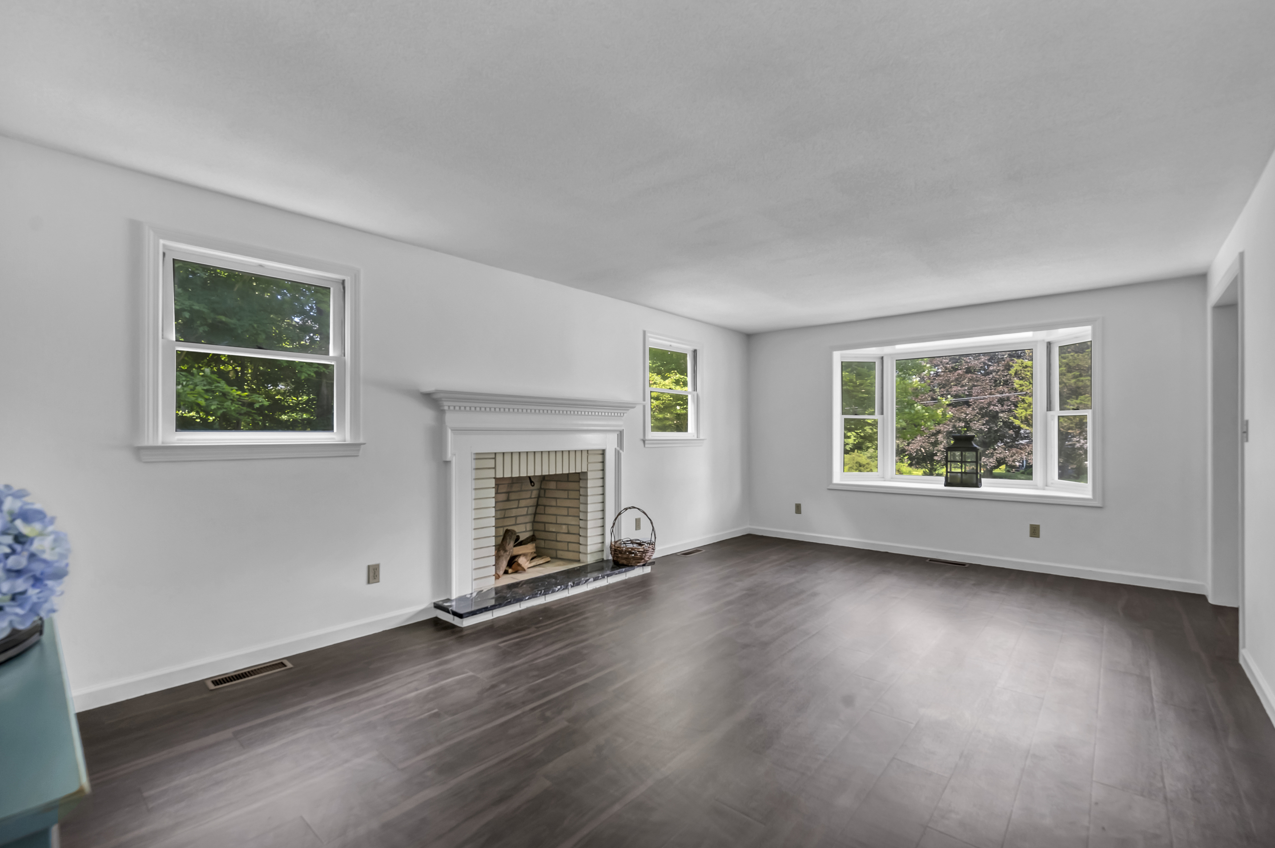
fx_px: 531
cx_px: 636
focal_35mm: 15
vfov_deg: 77.2
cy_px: 405
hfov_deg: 100.4
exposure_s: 1/30
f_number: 7.1
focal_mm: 14
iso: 320
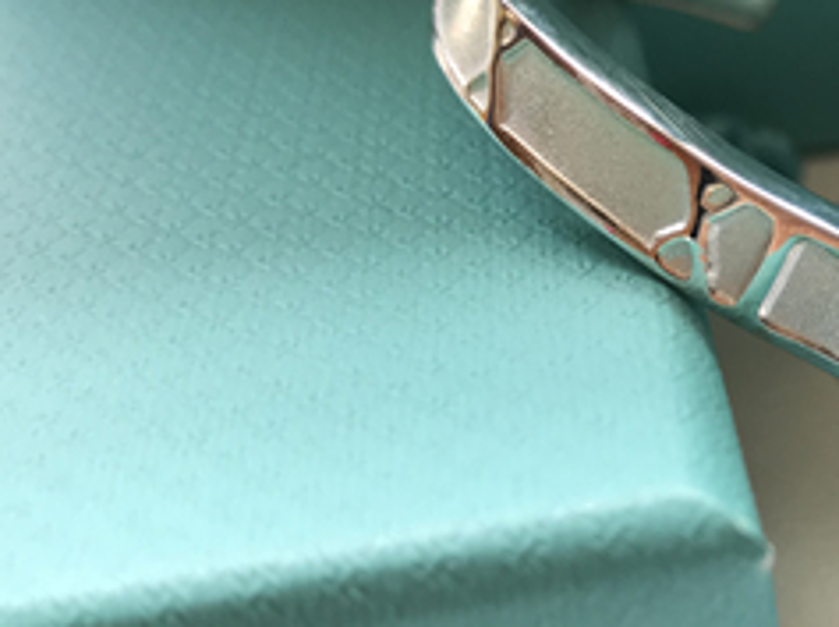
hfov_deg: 25.3
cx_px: 938
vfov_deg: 20.7
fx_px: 1718
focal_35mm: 71
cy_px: 276
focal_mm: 3.99
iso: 20
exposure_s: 1/111
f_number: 1.8
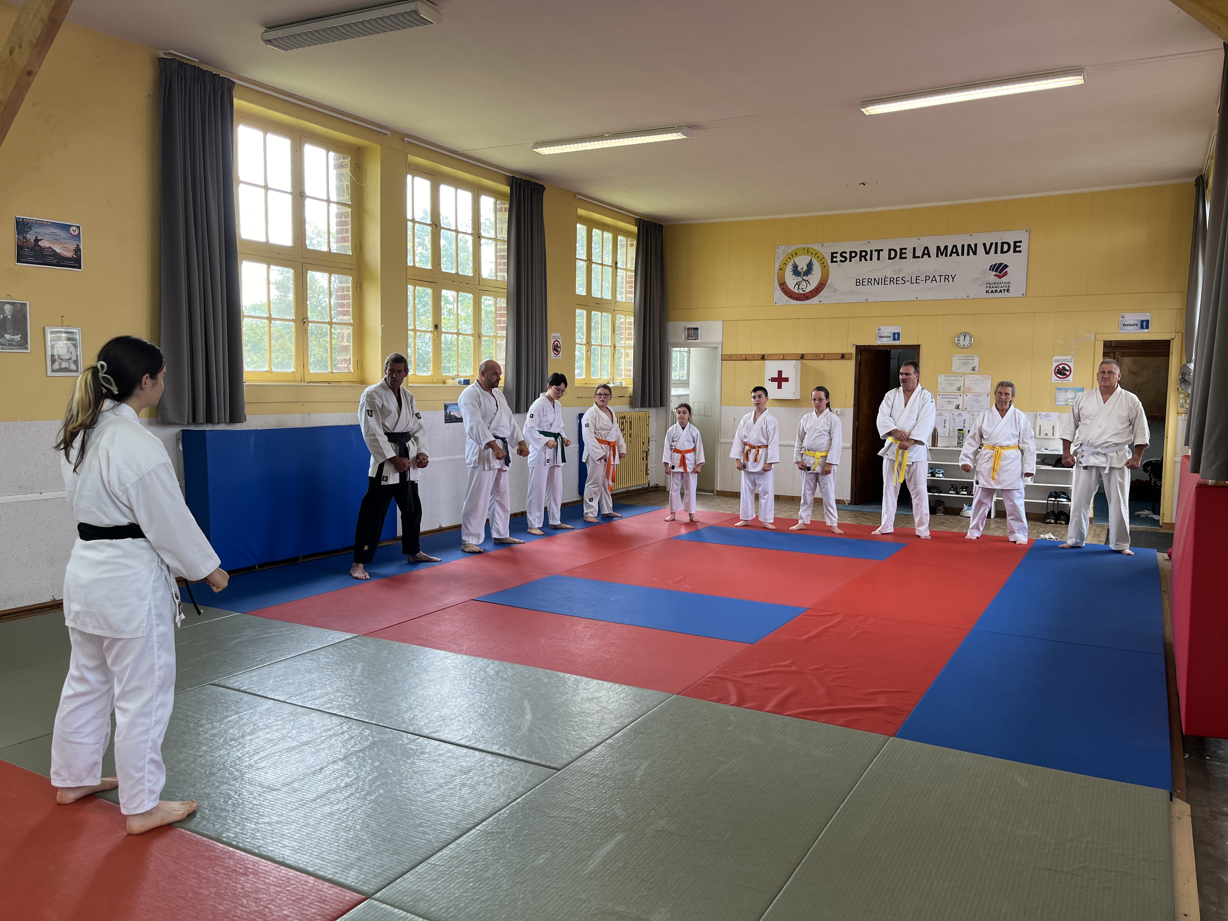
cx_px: 614
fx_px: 922
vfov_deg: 53.1
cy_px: 460
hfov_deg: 67.3
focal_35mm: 26
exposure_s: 1/148
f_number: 1.6
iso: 40
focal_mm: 5.1
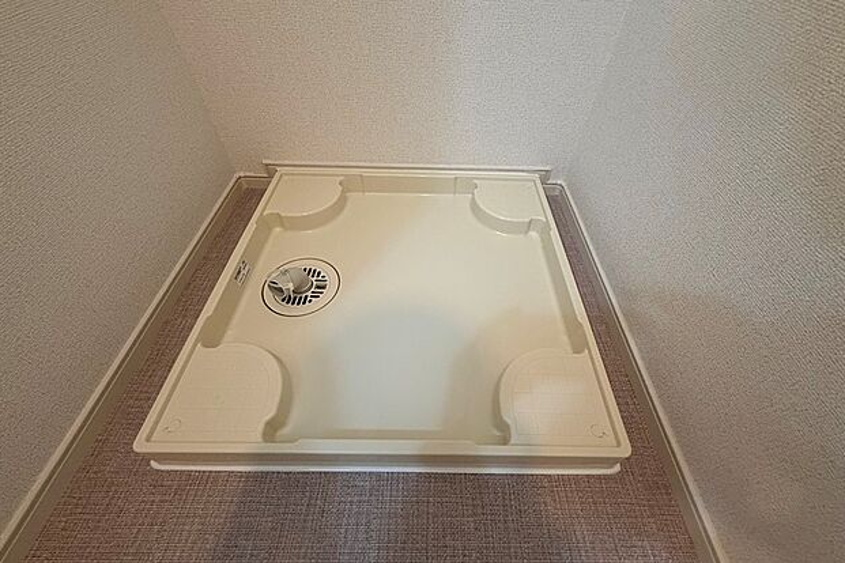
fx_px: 352
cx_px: 431
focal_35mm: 15
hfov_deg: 100.4
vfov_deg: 77.3
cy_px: 283
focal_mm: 2.22
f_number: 2.2
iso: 320
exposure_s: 1/99
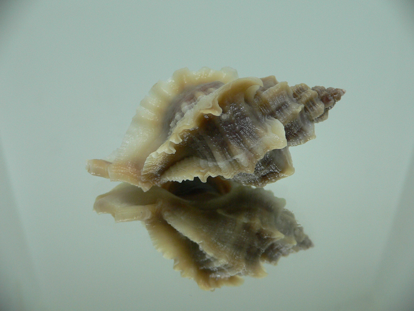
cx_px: 207
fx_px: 419
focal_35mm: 35
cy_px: 156
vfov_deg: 40.7
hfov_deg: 52.6
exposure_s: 1/60
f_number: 2.8
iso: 150
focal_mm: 4.6
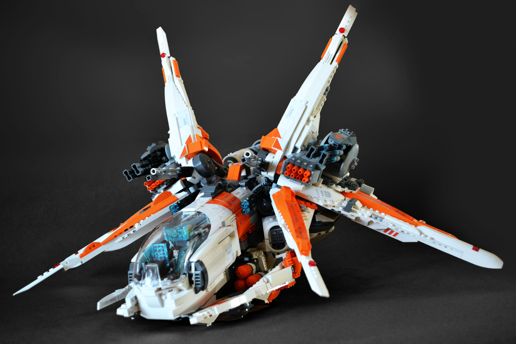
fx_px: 731
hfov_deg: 38.9
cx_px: 258
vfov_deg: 26.5
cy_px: 172
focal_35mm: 51
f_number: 5
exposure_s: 1/60
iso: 1000
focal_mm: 34
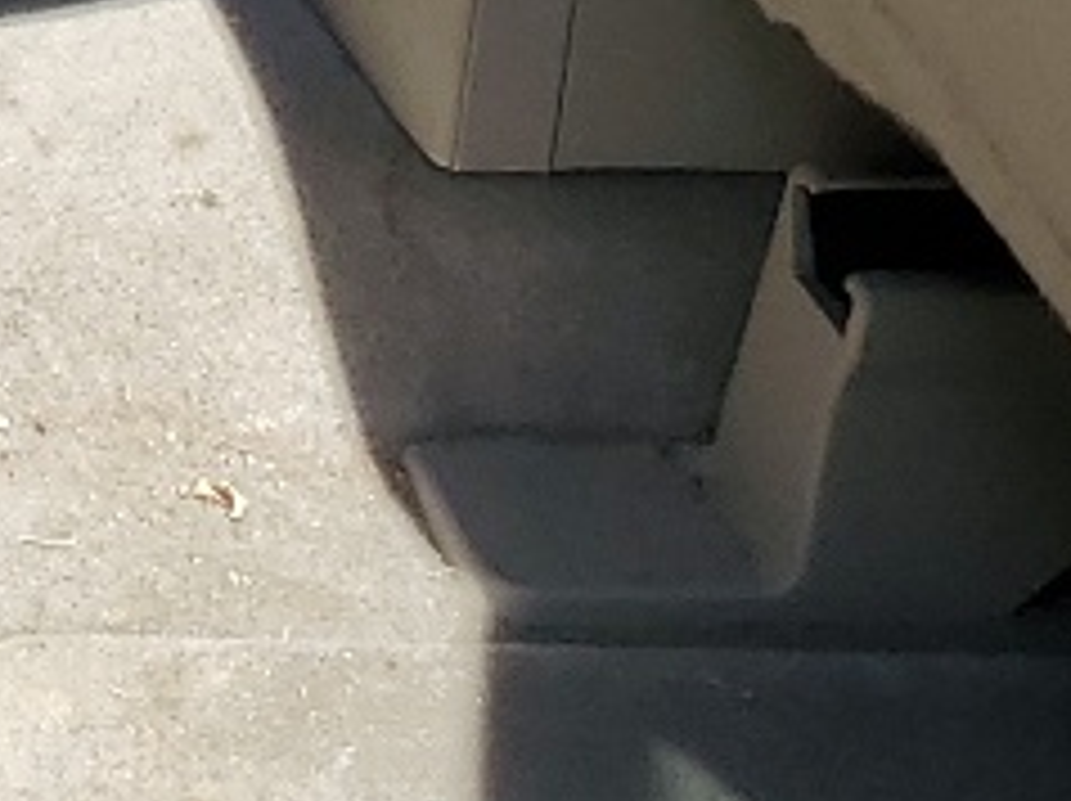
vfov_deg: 7.8
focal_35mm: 175
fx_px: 5409
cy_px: -1228
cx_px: -1278
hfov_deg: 10.2
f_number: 1.5
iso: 50
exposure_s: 1/1250
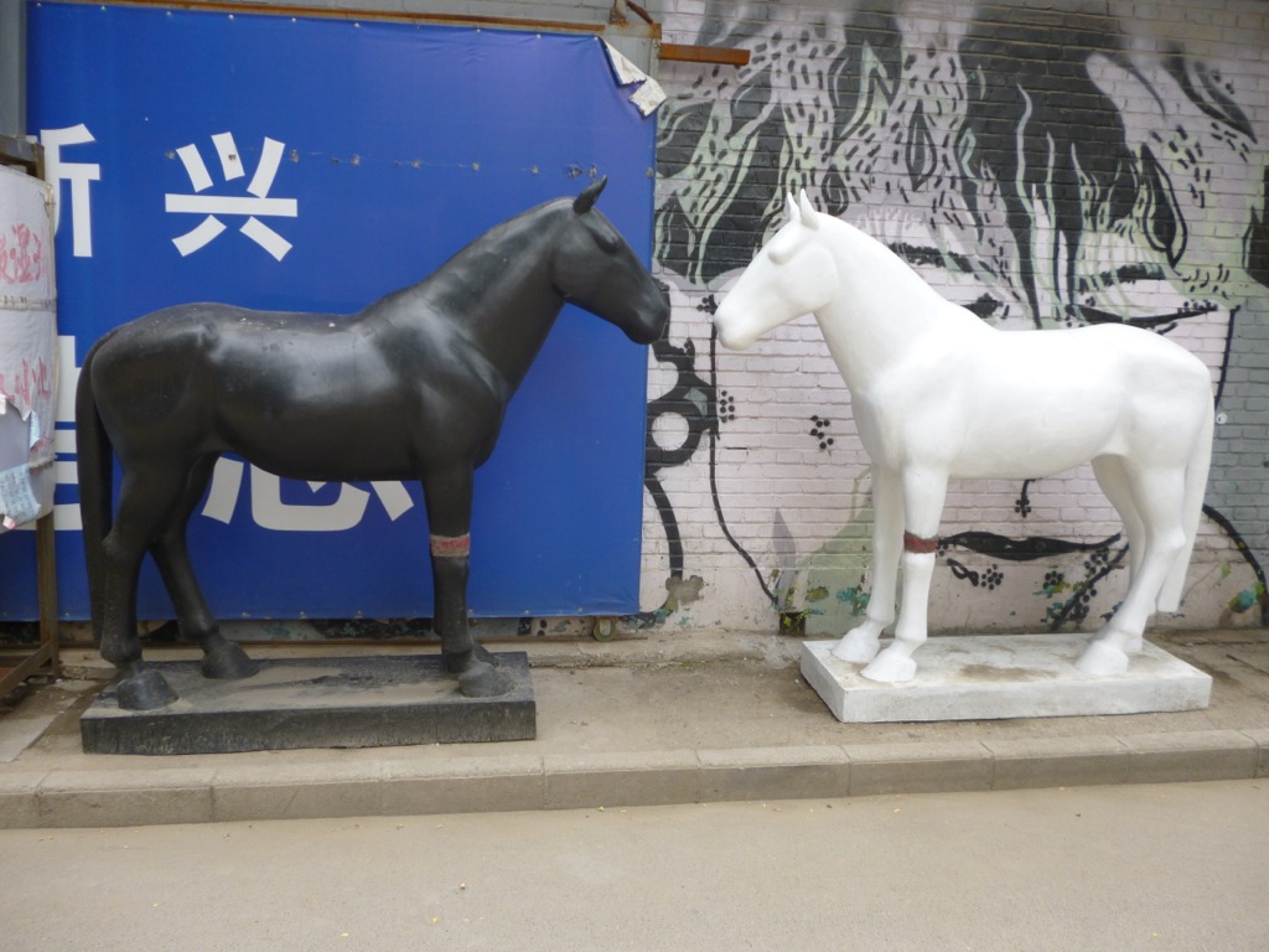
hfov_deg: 63.4
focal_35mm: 28
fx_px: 1026
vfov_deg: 49.7
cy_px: 476
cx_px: 634
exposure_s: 1/125
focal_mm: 5
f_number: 3.1
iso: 100
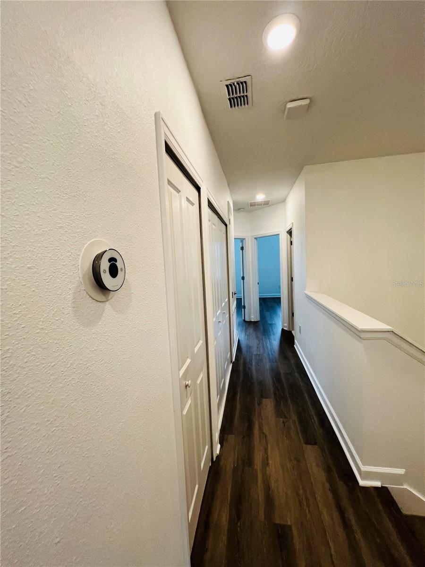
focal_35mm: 13
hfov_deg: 89.9
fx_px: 213
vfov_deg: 106.2
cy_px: 284
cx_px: 212
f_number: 1.8
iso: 200
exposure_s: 1/120
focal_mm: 1.57
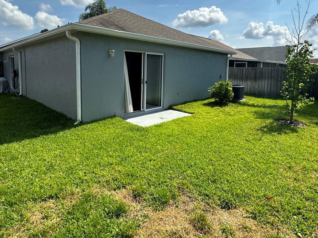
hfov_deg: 79.0
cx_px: 153
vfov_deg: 62.3
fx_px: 193
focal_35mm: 21
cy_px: 86
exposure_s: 1/1715
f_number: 2.2
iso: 50
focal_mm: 2.22
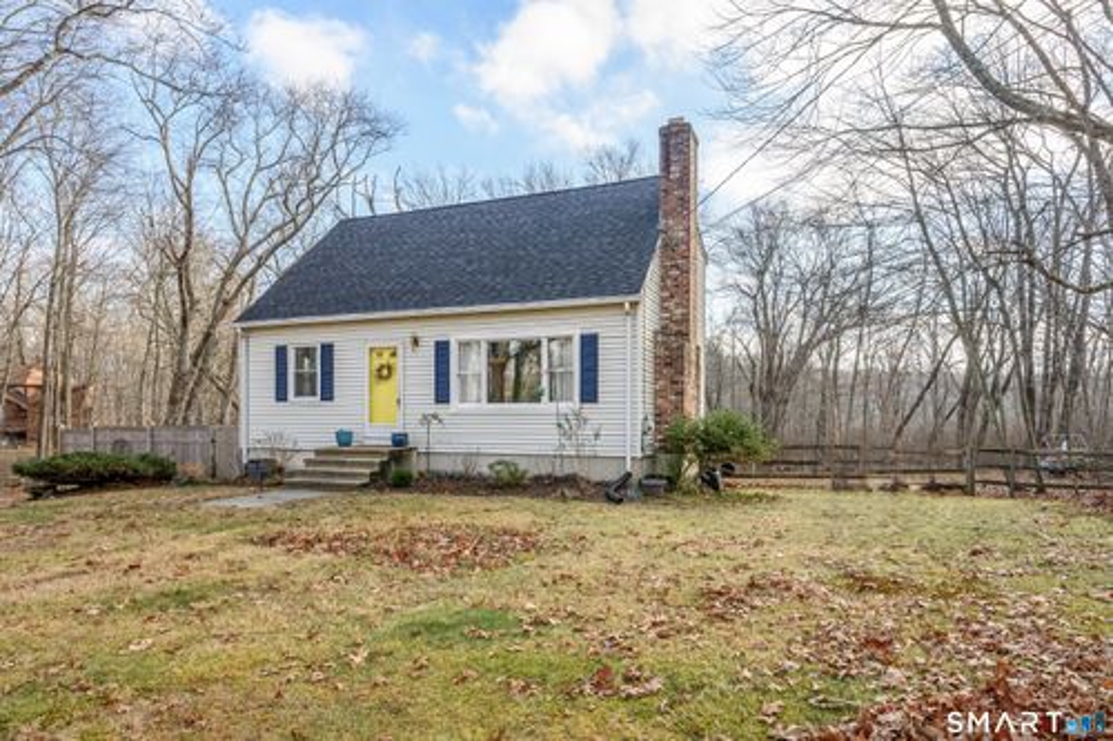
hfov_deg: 84.0
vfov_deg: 61.9
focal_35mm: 20
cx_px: 556
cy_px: 370
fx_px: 618
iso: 320
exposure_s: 1/250
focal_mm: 20
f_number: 8
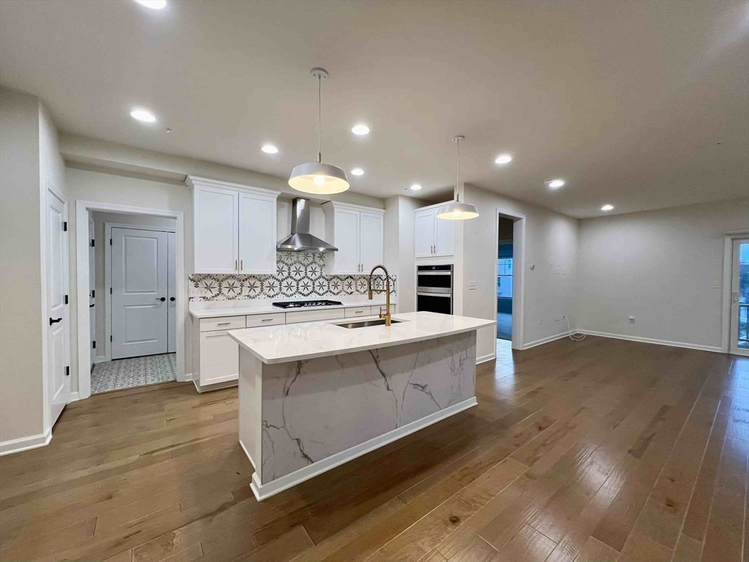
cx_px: 374
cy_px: 281
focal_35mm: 13
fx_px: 281
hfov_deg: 106.2
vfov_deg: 89.9
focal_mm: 1.57
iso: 160
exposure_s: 1/60
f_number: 1.8
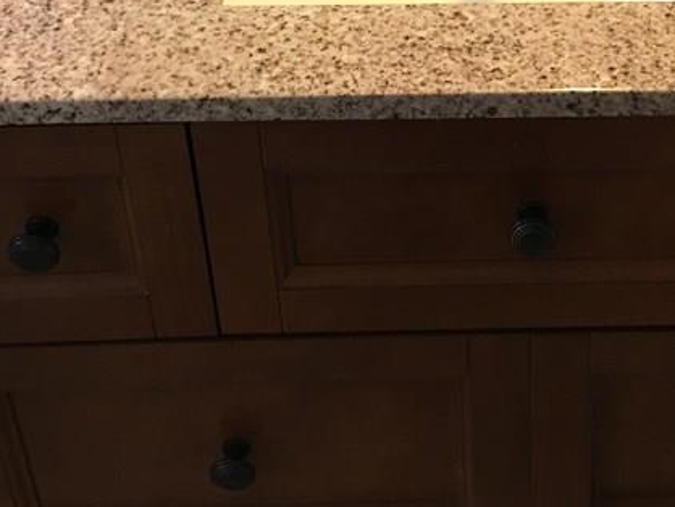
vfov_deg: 19.9
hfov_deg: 27.0
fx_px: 1385
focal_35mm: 71
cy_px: -47
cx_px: 514
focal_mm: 4.15
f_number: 2.2
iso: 40
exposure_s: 1/15
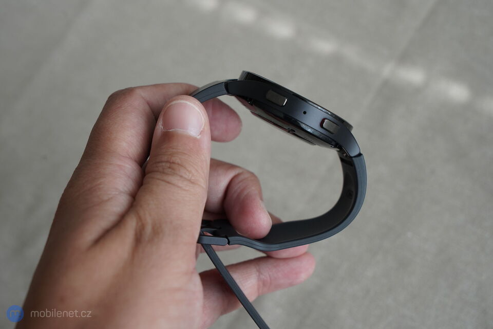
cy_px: 164
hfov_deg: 29.7
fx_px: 931
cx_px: 246
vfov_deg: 20.0
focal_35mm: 68
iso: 1250
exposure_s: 1/160
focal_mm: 68
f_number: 8
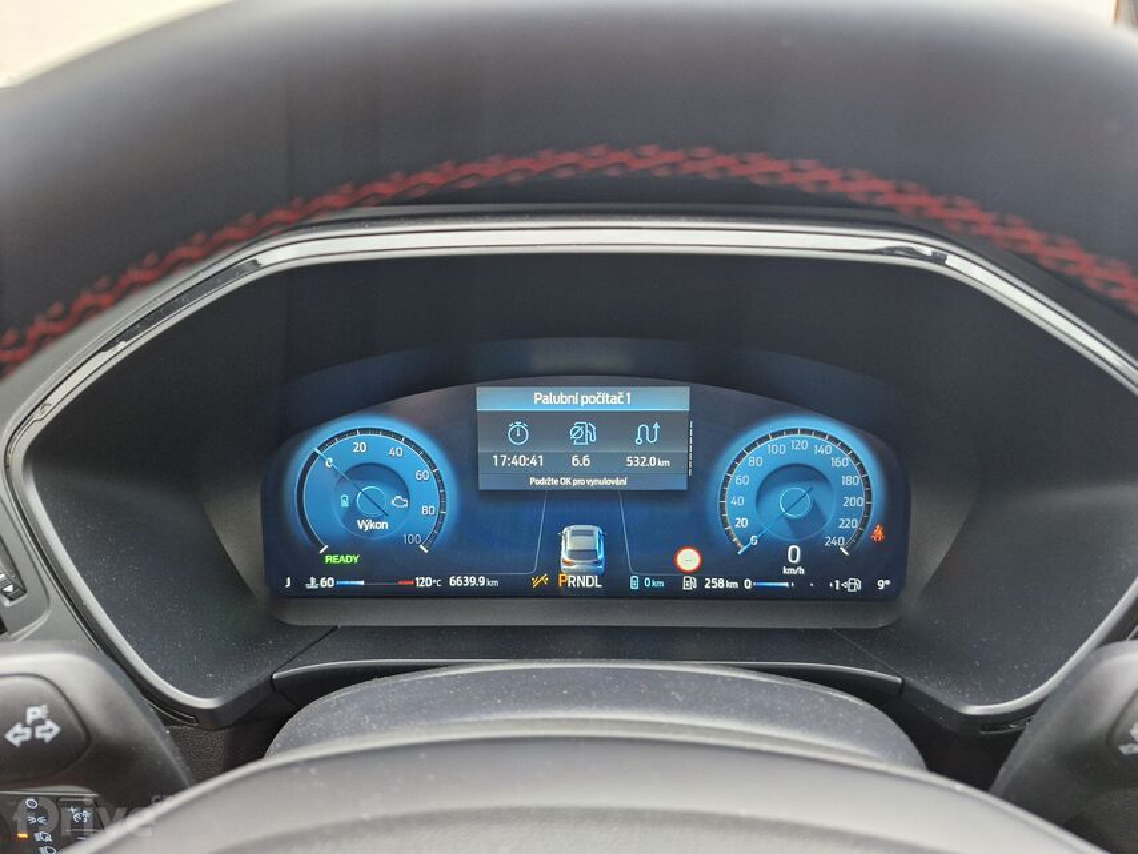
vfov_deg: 58.9
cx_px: 569
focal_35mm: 23
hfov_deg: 73.9
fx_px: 756
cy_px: 427
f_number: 1.8
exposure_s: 1/100
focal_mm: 5.54
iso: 320
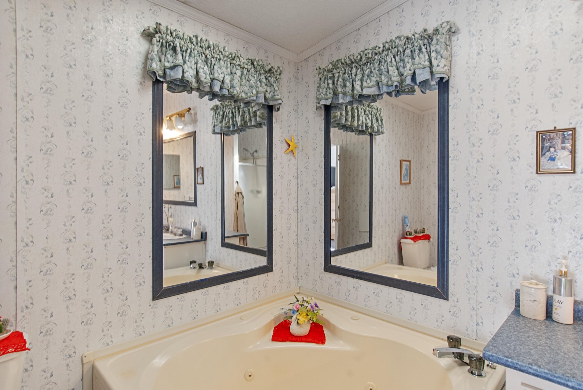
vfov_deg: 67.5
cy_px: 195
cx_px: 292
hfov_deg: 89.9
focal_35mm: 18
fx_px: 292
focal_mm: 12
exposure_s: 1/1.25
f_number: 11
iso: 200
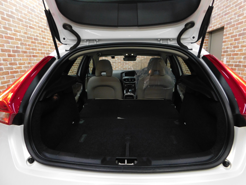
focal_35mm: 23
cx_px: 123
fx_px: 163
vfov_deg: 58.9
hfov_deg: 73.9
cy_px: 92
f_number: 3
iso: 320
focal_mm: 4
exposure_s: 1/30
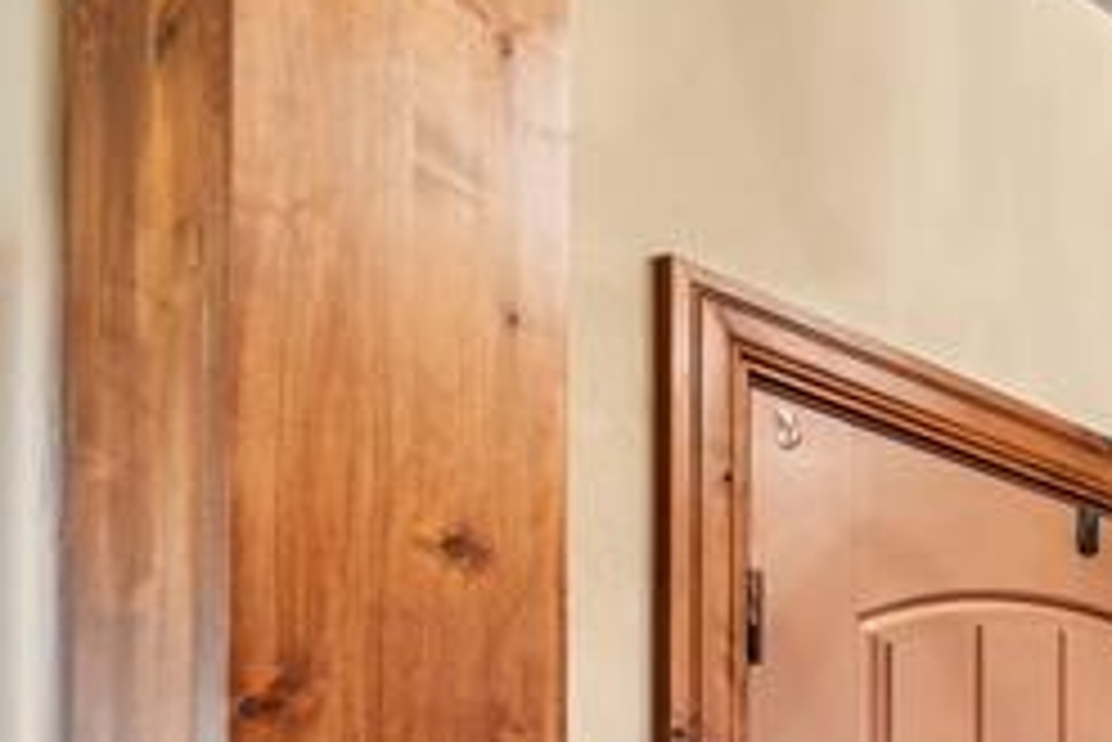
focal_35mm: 58
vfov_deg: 20.1
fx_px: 1793
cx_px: 2039
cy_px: 1115
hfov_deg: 21.3
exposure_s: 1/1.25
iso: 400
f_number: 8
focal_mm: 14
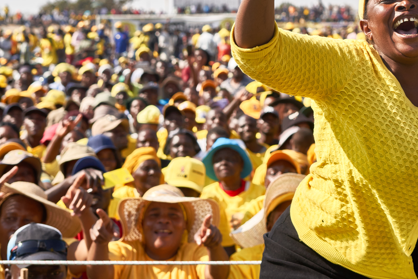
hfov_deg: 21.5
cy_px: 30
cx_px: 362
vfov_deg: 14.6
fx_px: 1080
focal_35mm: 93
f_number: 5
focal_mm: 50
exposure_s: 1/1600
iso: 400
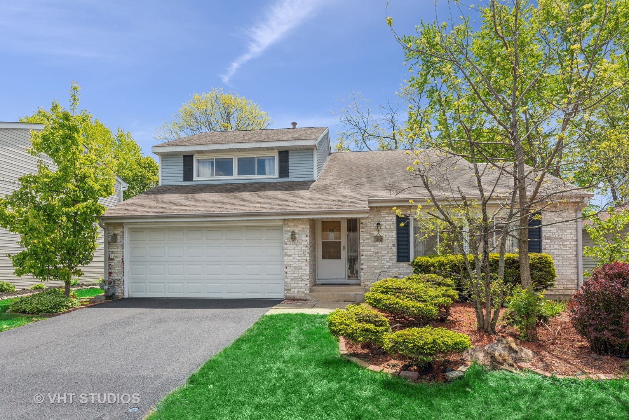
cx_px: 314
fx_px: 367
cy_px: 210
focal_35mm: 21
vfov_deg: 59.5
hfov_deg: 81.2
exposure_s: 1/200
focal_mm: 21
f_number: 9
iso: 200
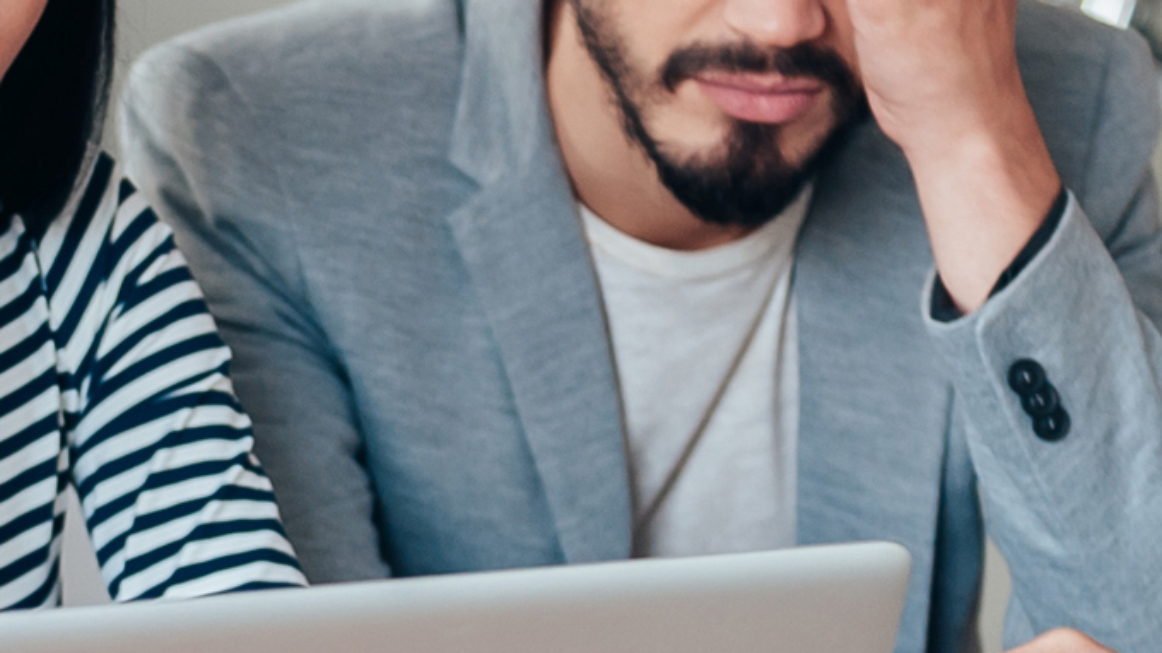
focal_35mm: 255
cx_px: -139
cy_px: 333
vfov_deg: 4.8
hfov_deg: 8.4
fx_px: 7854
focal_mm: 78
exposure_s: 1/60
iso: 400
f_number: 3.2
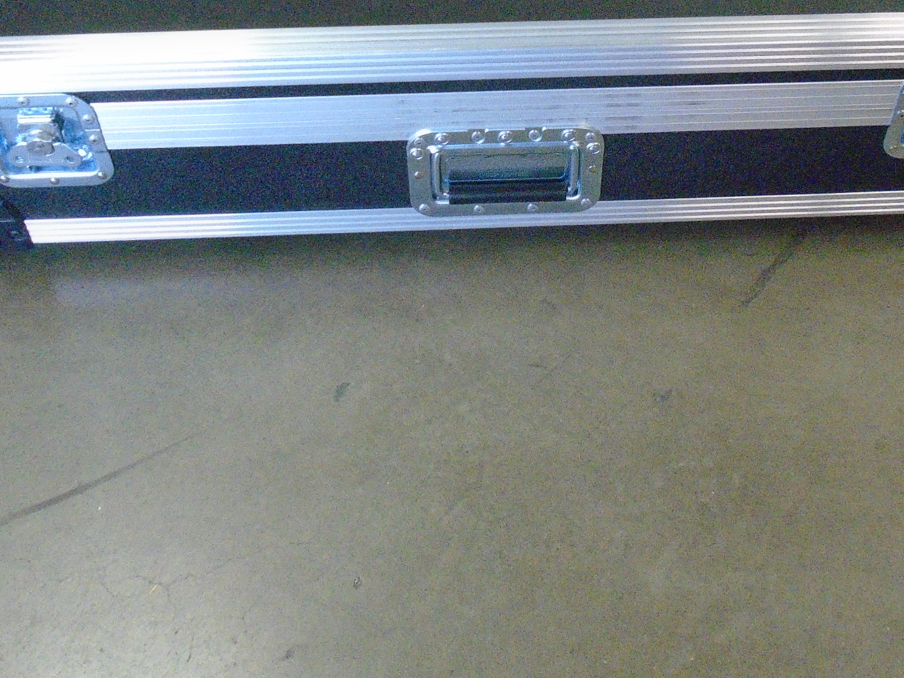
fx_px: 1201
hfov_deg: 41.1
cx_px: 534
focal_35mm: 46
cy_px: 81
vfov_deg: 30.3
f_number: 3.2
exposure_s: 1/100
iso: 800
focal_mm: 4.6
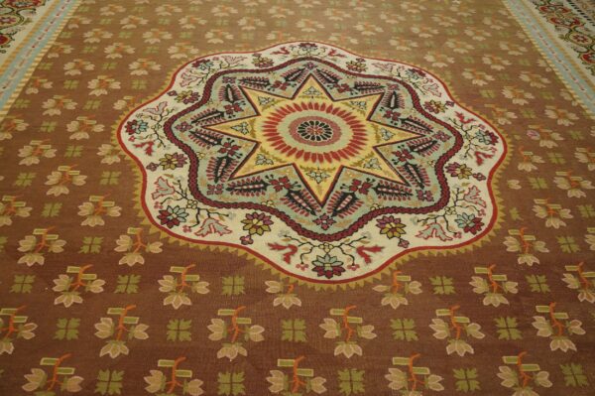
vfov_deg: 47.9
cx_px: 298
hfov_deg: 67.4
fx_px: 446
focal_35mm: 27
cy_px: 198
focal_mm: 18
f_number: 4
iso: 800
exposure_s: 1/60
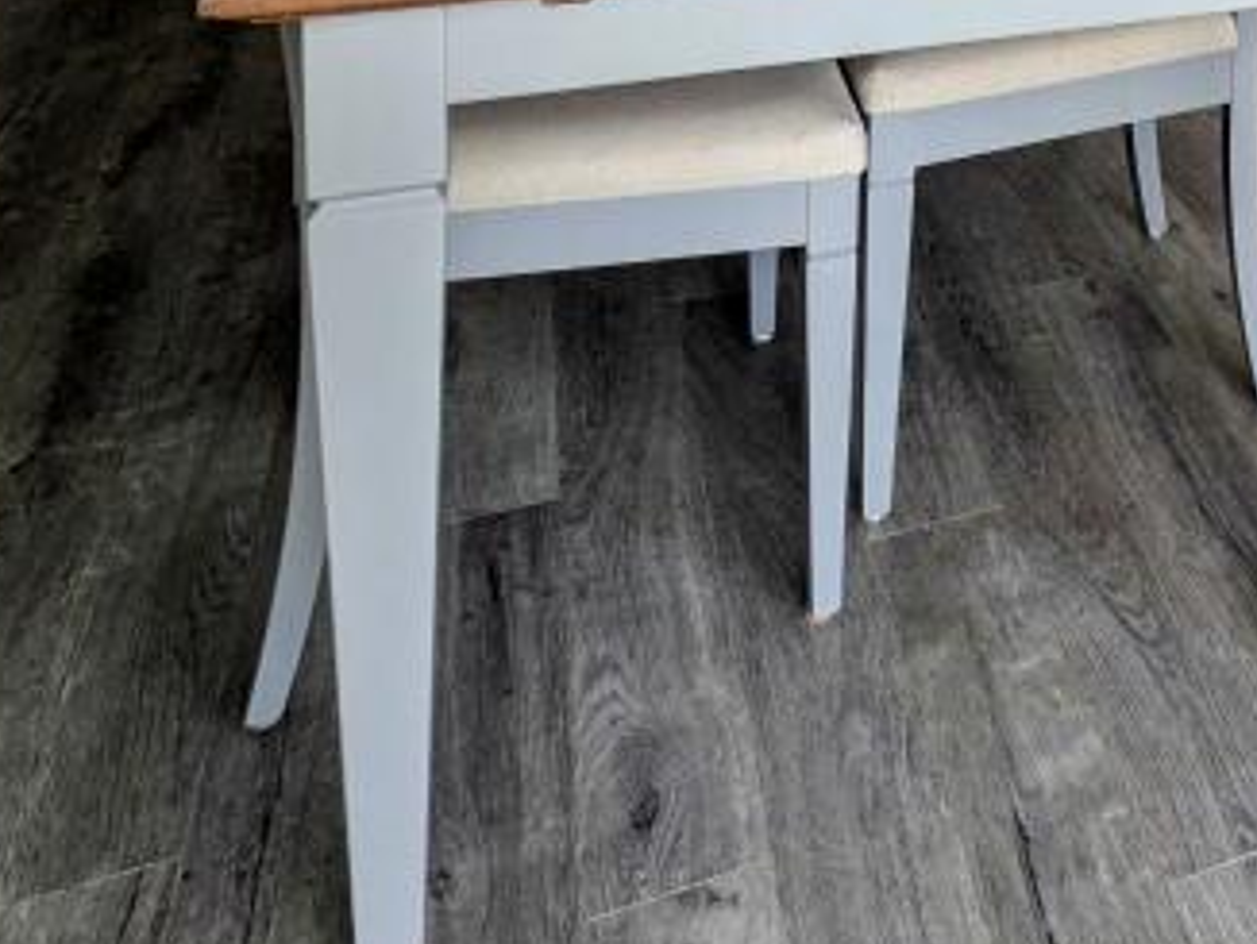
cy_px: -418
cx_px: 1238
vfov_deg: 25.8
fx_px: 1599
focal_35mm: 44
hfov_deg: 38.4
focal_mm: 1.83
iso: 48
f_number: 2.2
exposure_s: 1/50
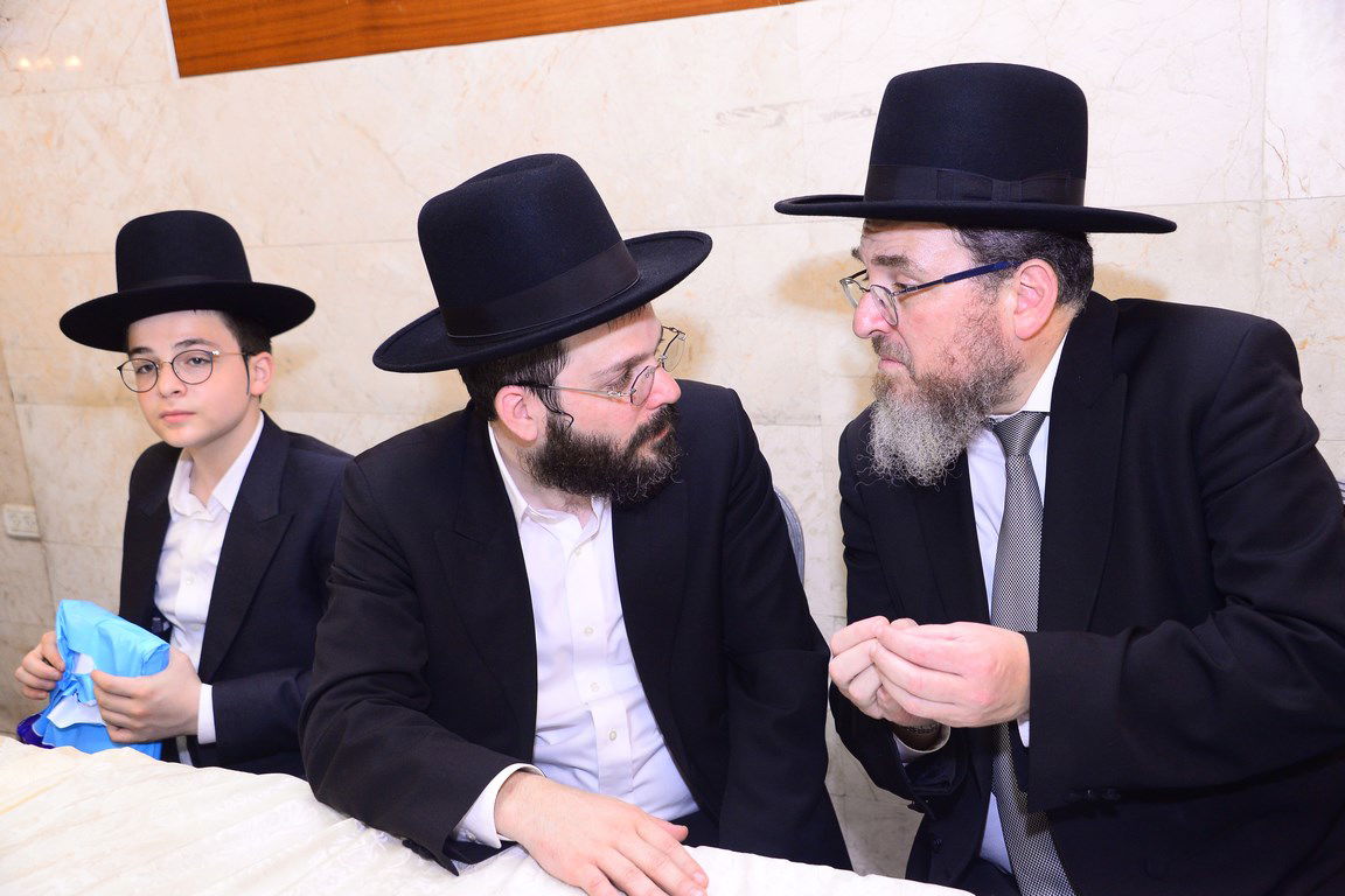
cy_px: 448
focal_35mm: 40
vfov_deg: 33.4
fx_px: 1494
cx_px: 672
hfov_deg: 48.5
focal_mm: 40
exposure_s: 1/125
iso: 2000
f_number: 5.6
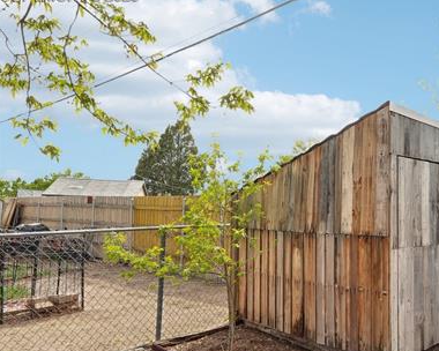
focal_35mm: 31
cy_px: 208
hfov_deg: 53.0
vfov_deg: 47.5
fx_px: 397
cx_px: 367
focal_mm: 12.9
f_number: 8
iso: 800
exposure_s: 1/125
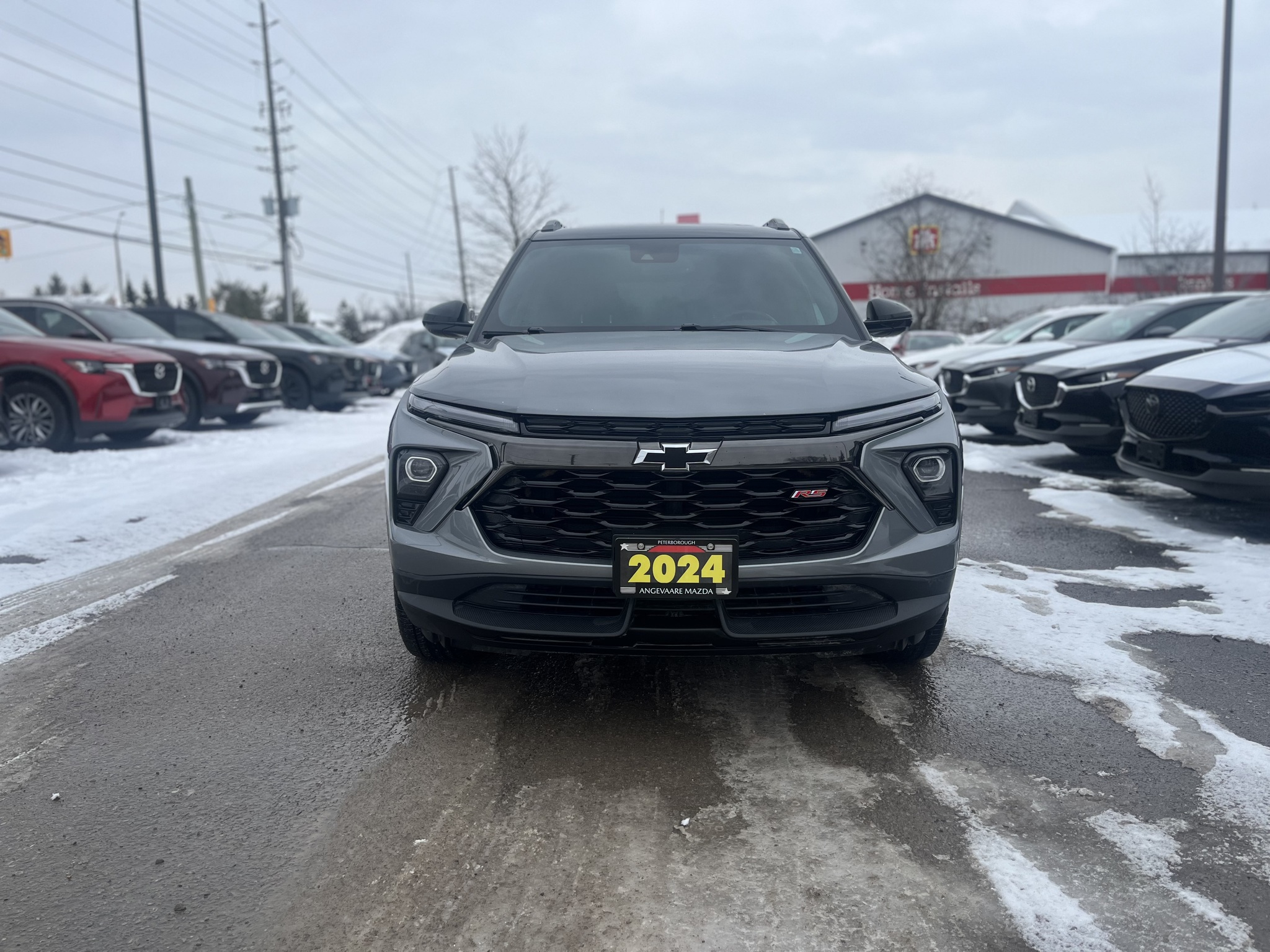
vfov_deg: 53.1
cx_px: 635
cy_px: 476
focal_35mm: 26
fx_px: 954
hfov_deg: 67.3
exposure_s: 1/3311
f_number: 1.6
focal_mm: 5.1
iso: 50
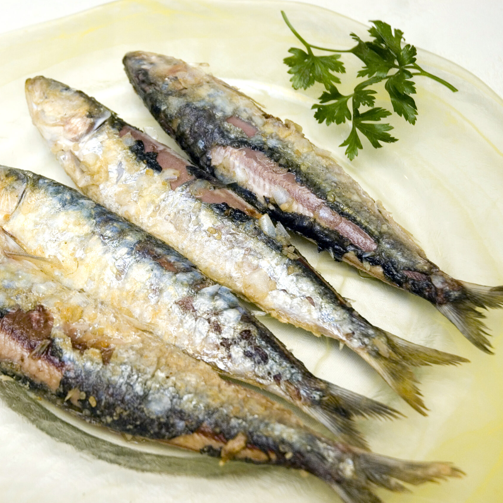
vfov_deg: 23.7
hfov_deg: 23.5
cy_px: 252
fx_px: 1200
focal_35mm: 73
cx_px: 136
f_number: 4.2
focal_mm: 38
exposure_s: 1/15
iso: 400
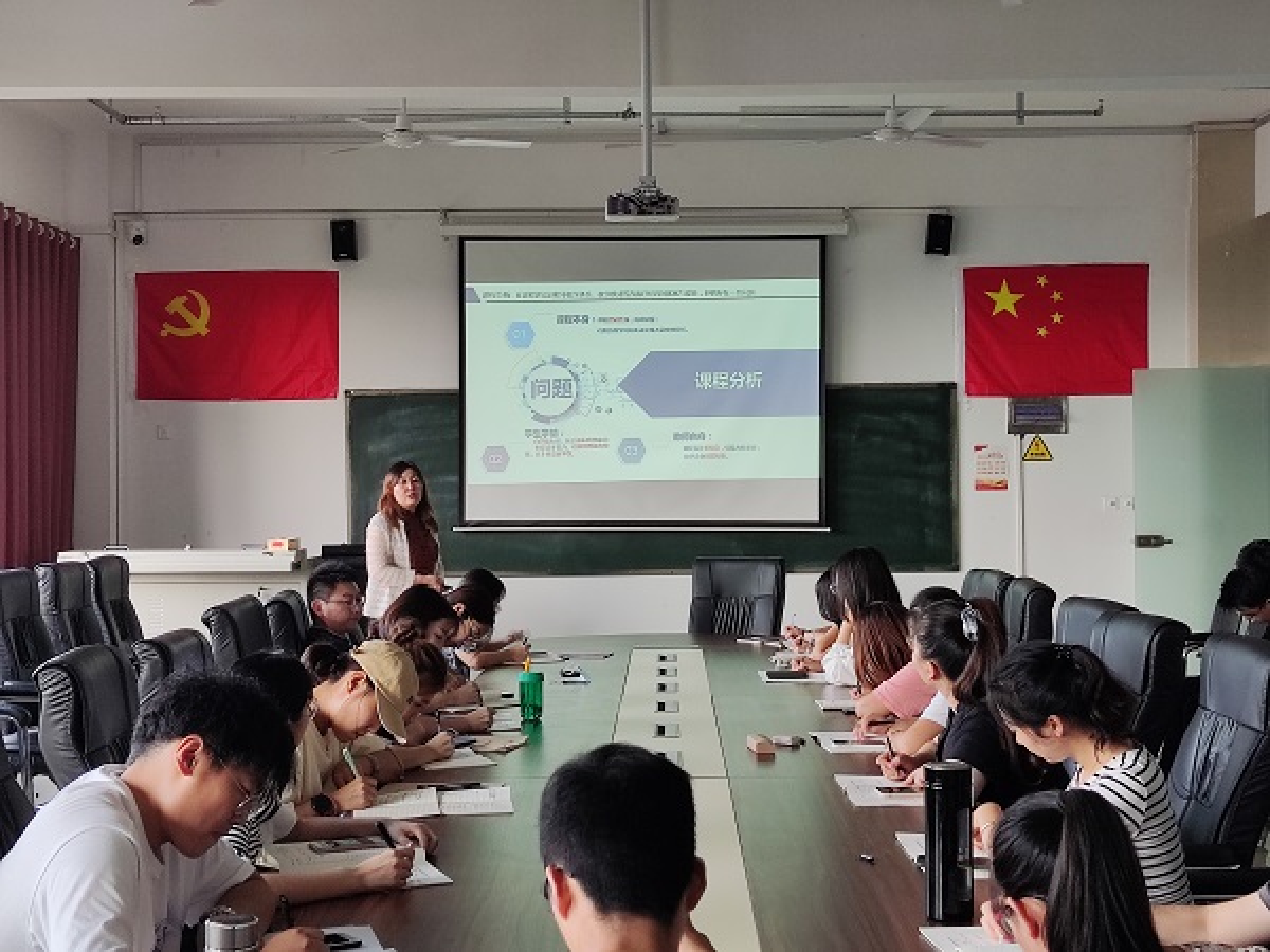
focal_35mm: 51
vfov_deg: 28.6
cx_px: 635
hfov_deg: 37.5
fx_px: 1871
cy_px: 476
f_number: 1.79
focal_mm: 4.74
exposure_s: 1/50
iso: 82
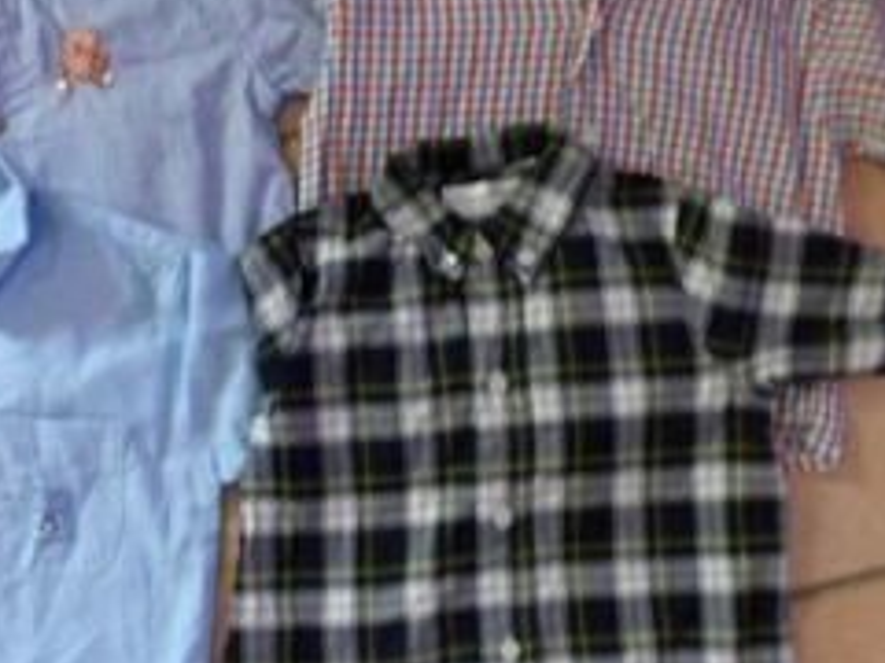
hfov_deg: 38.1
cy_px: 339
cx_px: 387
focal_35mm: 50
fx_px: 1278
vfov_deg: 29.1
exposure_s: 1/4
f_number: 2.8
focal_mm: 4.5
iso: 640
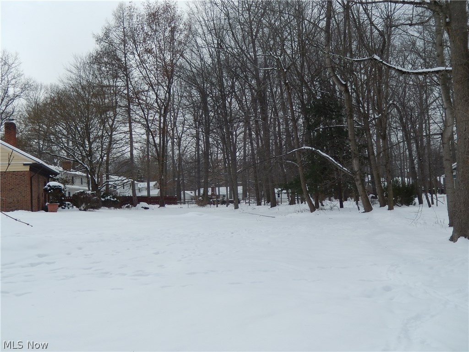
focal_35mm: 32
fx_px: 434
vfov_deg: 44.2
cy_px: 176
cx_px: 234
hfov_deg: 56.8
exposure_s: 1/1500
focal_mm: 5.7
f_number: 3.8
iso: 125
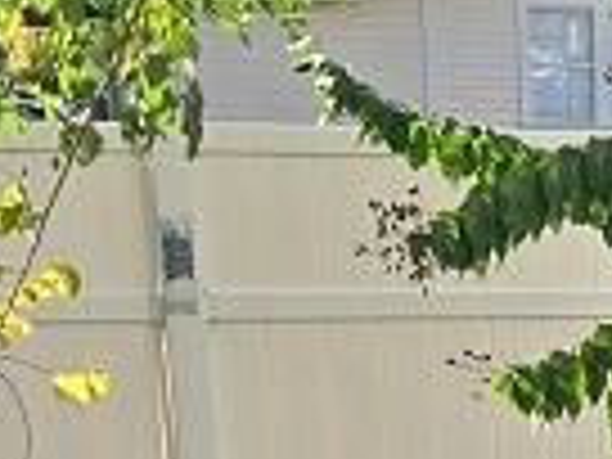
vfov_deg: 10.3
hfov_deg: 13.5
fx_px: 2387
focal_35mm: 135
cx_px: 994
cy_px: 837
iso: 25
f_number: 1.8
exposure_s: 1/626
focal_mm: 5.4
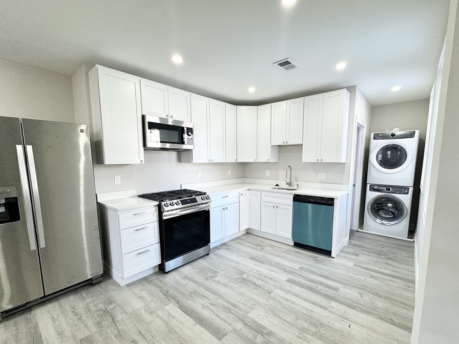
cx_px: 236
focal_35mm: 16
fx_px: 212
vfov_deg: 78.0
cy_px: 186
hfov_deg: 94.5
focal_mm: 2.22
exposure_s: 1/120
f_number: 2.2
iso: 100
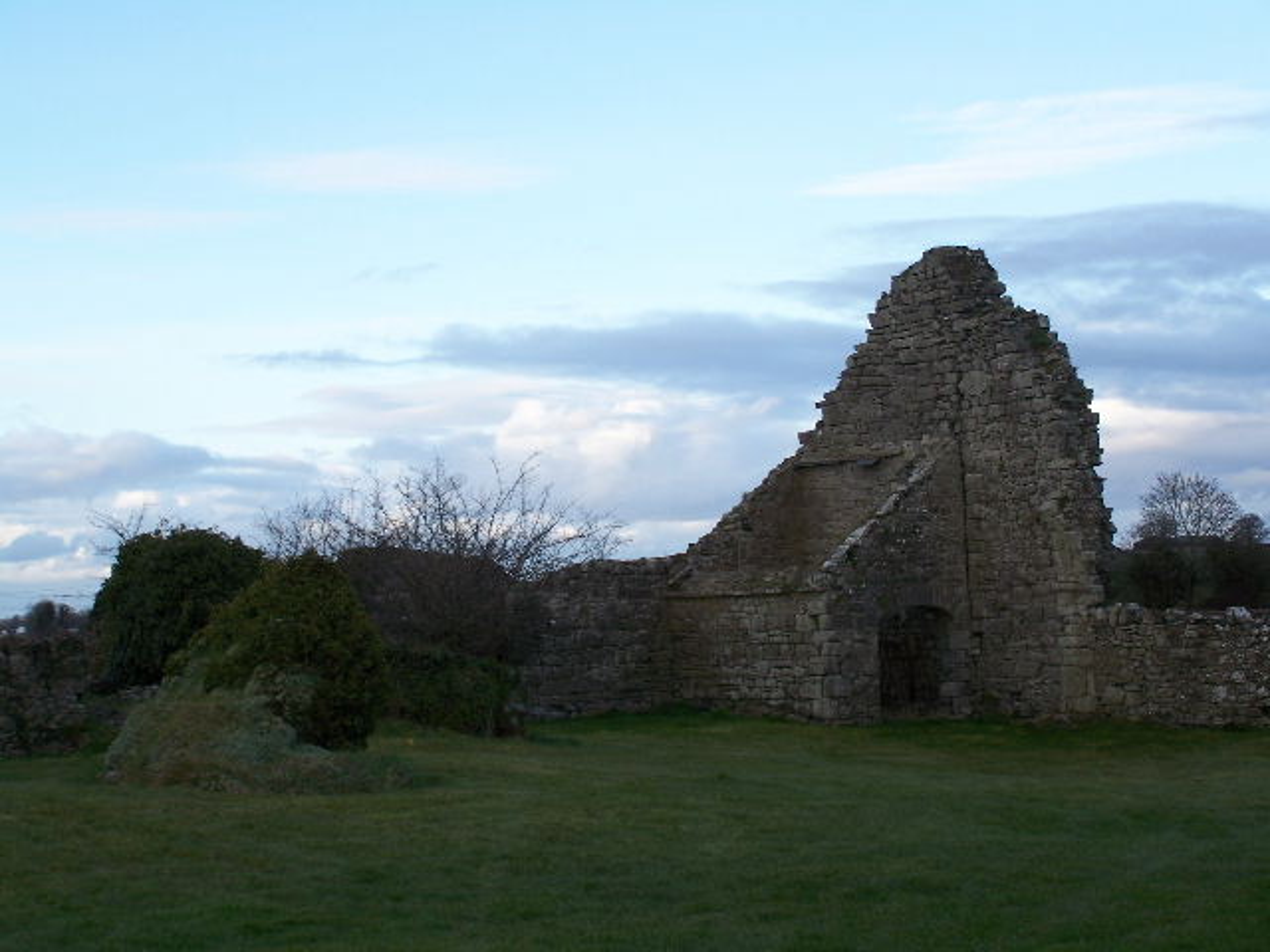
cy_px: 476
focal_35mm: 69
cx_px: 635
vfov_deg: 21.3
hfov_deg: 28.2
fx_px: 2531
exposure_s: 1/250
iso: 64
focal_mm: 11.5
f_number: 3.2
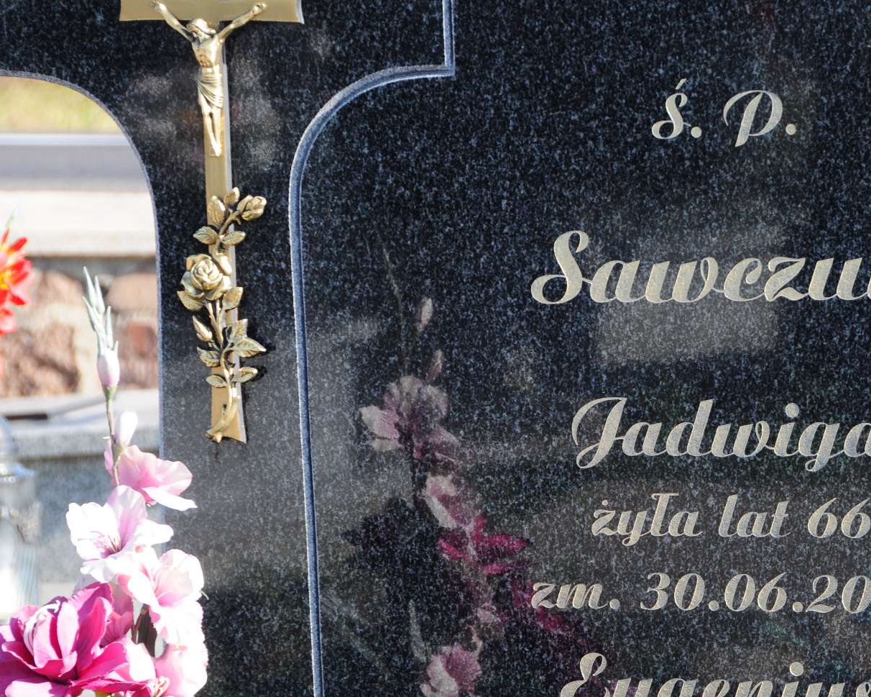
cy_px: 480
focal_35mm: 204
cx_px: 668
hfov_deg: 9.5
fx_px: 5257
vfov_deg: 7.6
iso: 200
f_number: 7.1
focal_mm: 82
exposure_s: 1/200
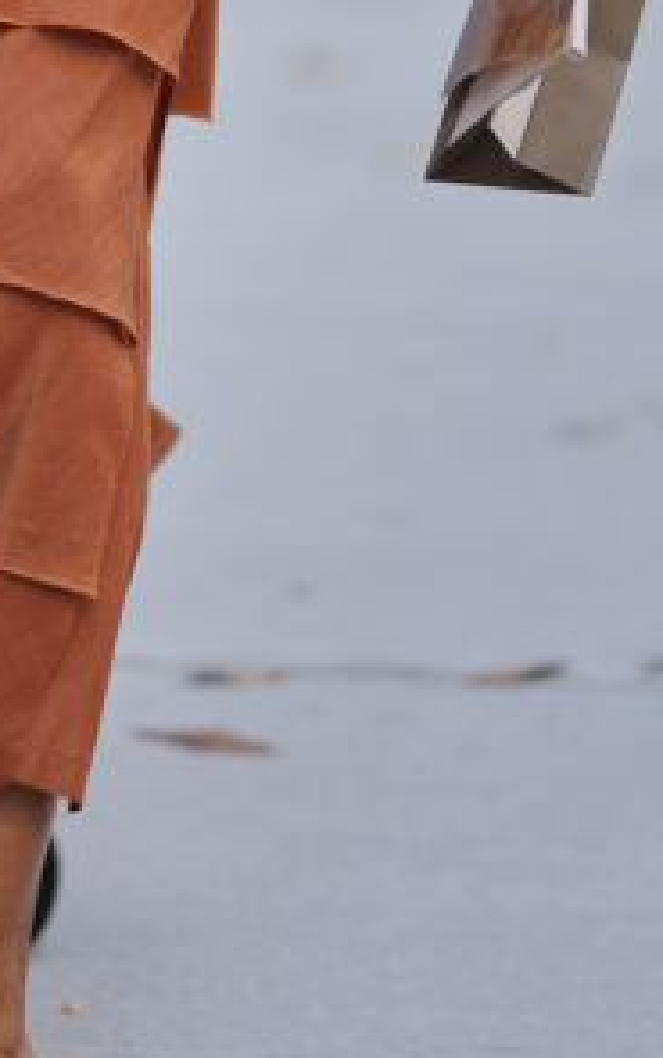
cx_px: 4
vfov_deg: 6.1
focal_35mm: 338
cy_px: -545
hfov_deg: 3.9
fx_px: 9748
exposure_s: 1/1000
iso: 100
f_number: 1.4
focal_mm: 85
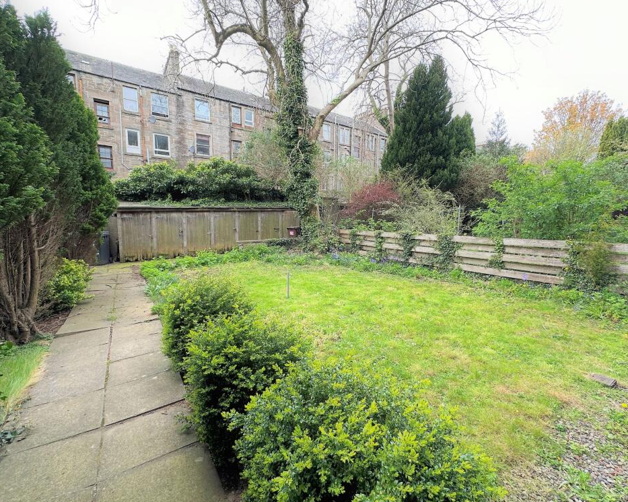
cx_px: 326
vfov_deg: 84.0
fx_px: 279
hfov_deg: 96.8
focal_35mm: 15
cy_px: 252
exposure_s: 1/184
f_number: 2.2
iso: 40
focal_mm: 2.22
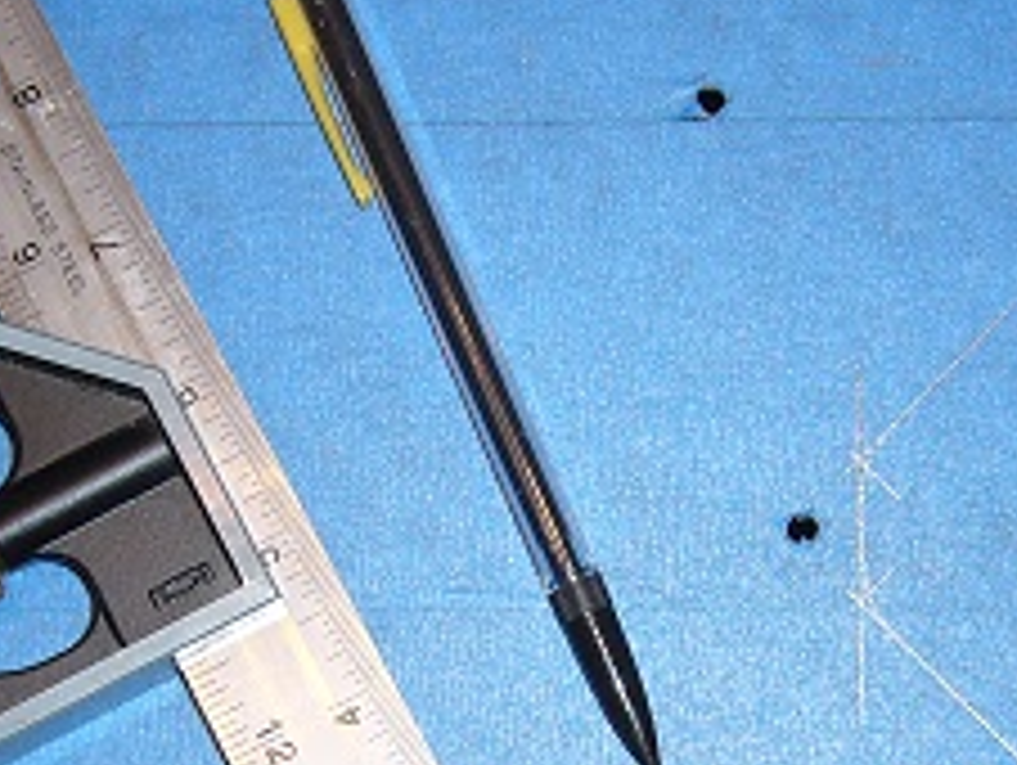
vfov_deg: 15.0
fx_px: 2912
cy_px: 446
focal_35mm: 99
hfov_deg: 19.8
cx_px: 522
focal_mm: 5.8
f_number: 2.8
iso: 100
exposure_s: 1/30
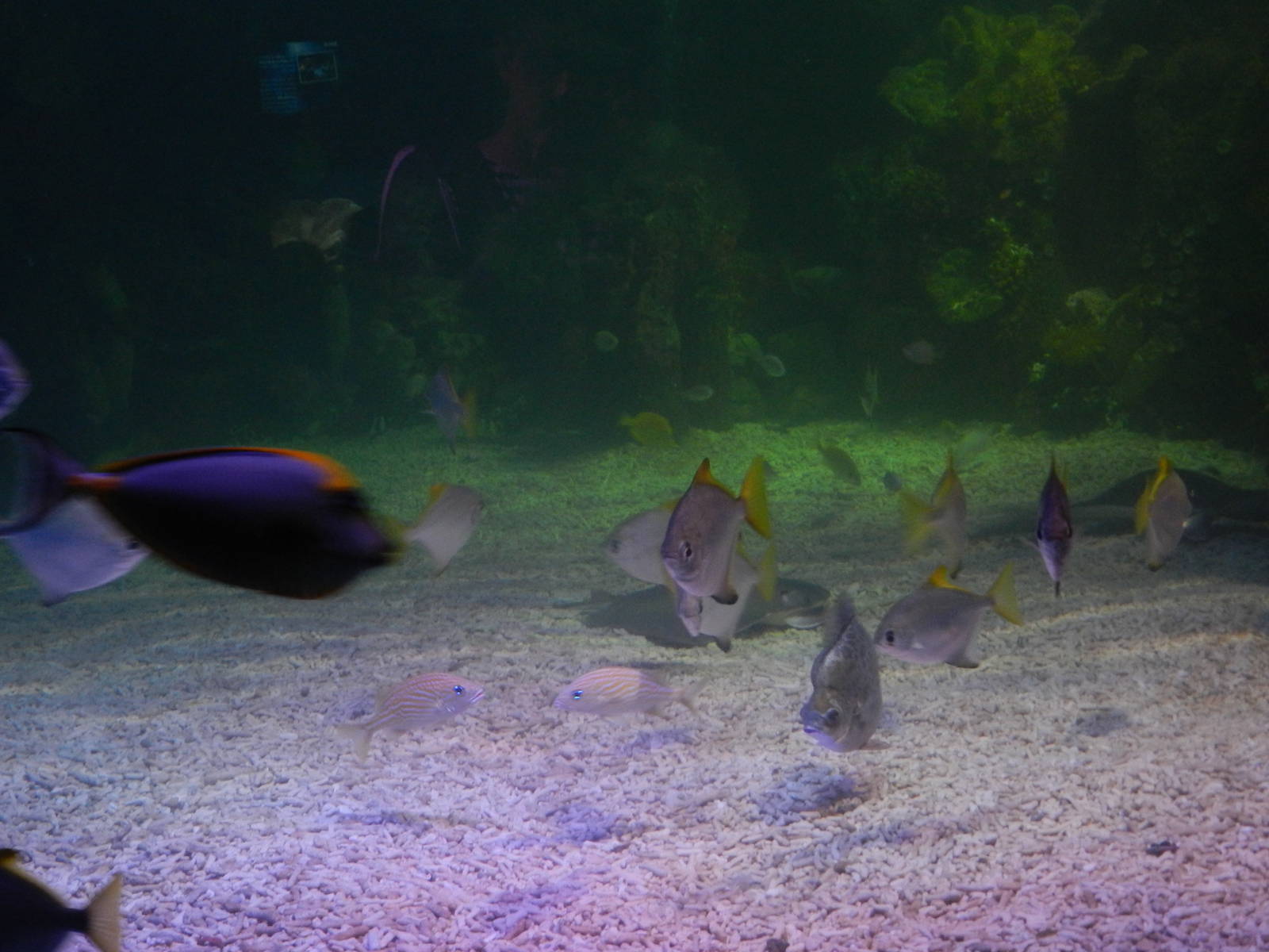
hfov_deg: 36.2
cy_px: 476
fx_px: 1943
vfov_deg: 27.5
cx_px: 634
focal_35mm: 53
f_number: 4.4
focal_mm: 9.4
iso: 560
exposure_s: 1/15
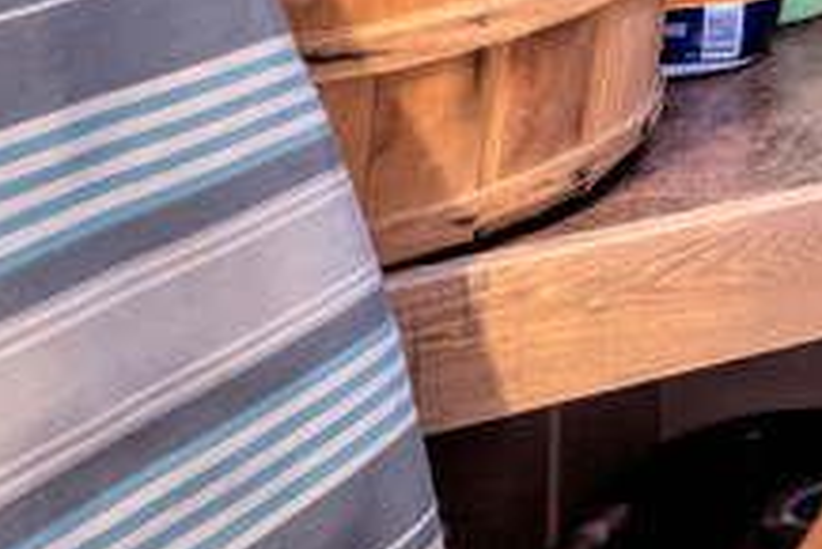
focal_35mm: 66
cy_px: -356
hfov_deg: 19.1
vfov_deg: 17.7
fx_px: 1508
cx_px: 1625
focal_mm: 14
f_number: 8
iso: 400
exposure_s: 1/10
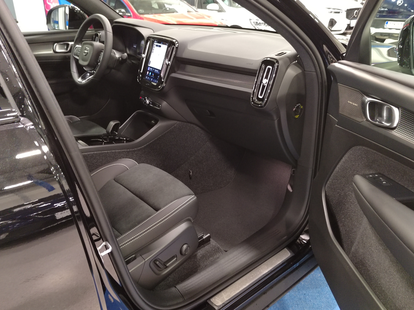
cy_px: 155
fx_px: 359
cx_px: 207
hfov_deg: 60.0
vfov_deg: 46.8
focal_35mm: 30
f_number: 1.9
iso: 4680
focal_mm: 5.52
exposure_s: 1/50
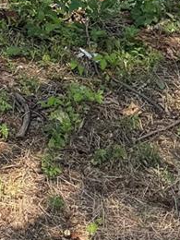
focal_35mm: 142
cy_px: -206
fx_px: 985
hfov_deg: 9.1
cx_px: -283
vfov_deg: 12.6
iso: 80
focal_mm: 6.76
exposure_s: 1/1522
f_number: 1.78
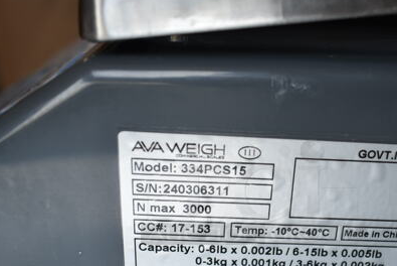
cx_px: 253
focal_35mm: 51
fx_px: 563
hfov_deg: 38.6
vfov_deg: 26.3
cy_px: 191
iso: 180
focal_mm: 22
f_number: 3.8
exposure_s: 1/125
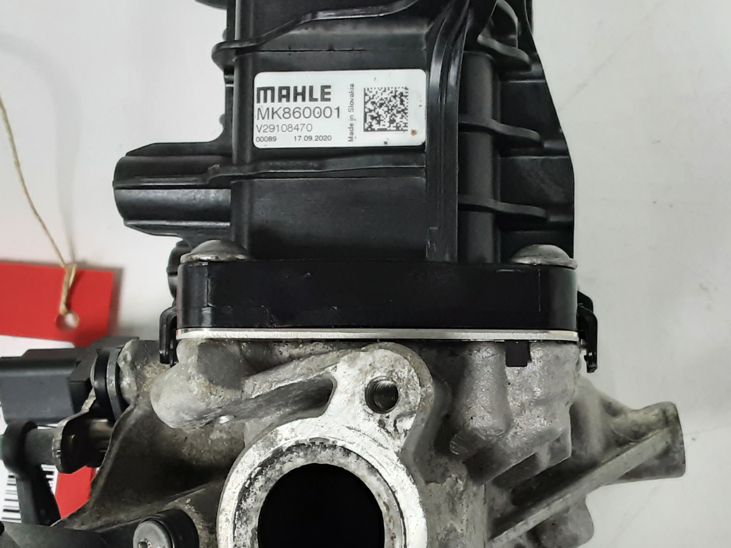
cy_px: 367
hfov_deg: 36.0
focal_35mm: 53
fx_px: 1119
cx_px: 444
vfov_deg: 27.3
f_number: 1.9
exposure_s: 1/50
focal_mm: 2.91
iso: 160
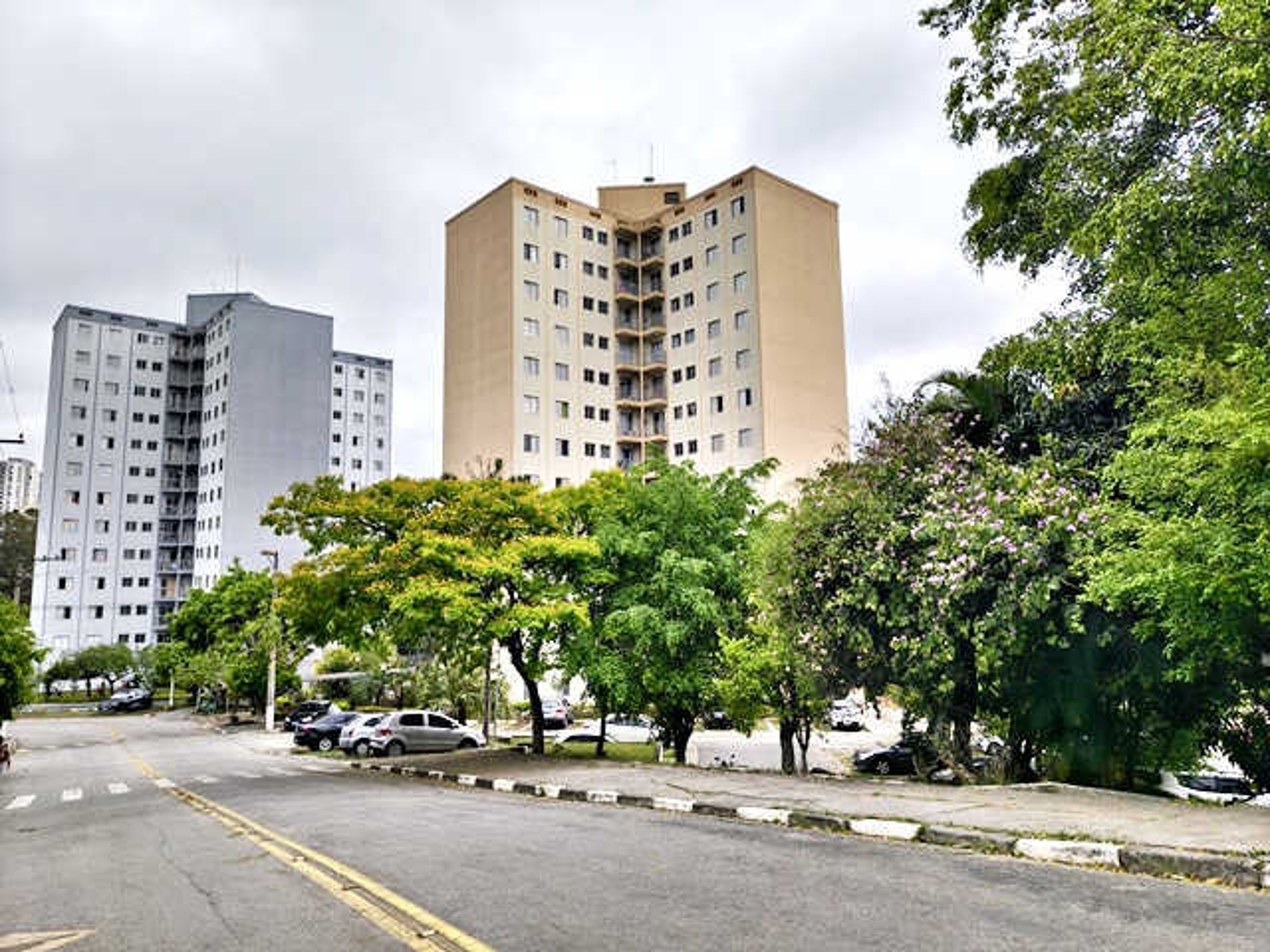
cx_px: 635
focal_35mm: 24
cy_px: 476
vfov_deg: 56.8
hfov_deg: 71.6
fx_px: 881
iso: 100
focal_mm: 5.56
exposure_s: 1/282
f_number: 1.8
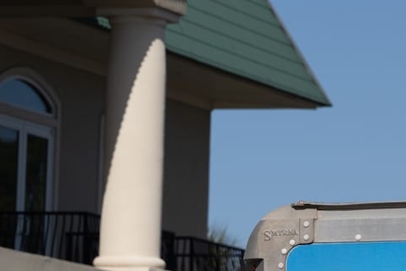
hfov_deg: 6.7
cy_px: 431
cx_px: 616
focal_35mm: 303
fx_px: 3416
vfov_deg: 4.5
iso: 100
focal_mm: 56.7
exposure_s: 1/4000
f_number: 2.8
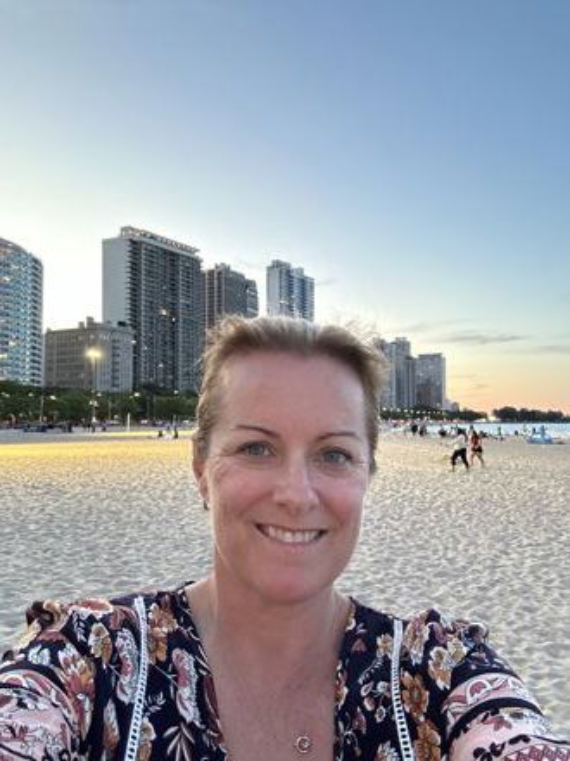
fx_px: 659
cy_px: 380
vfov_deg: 60.0
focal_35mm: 30
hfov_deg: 46.8
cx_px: 285
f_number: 1.9
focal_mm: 2.69
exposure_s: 1/30
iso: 320
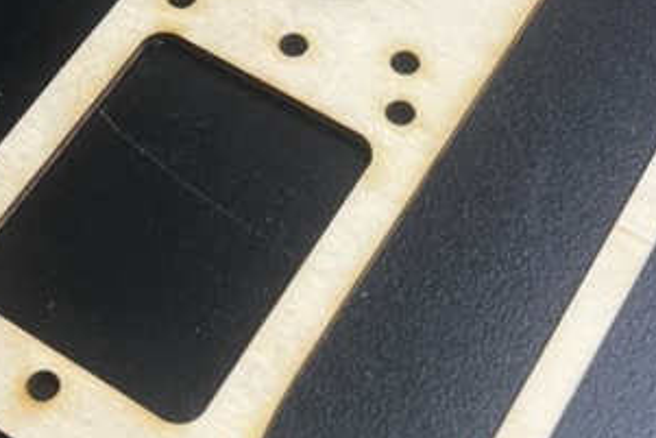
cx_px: 214
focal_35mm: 92
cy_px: -96
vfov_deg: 14.4
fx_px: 1677
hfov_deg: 22.0
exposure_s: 1/56
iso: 160
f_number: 1.5
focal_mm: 5.7
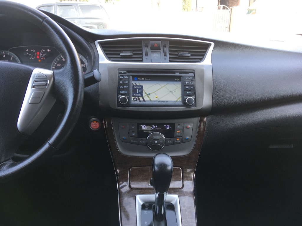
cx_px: 151
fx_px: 253
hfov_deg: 61.7
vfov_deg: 48.2
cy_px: 113
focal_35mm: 29
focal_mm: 4.15
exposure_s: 1/60
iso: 32
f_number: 2.2
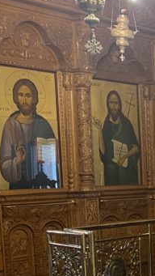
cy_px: 221
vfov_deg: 24.6
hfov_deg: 11.7
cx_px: 369
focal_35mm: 85
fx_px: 621
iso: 250
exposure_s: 1/50
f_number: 1.8
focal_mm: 4.25
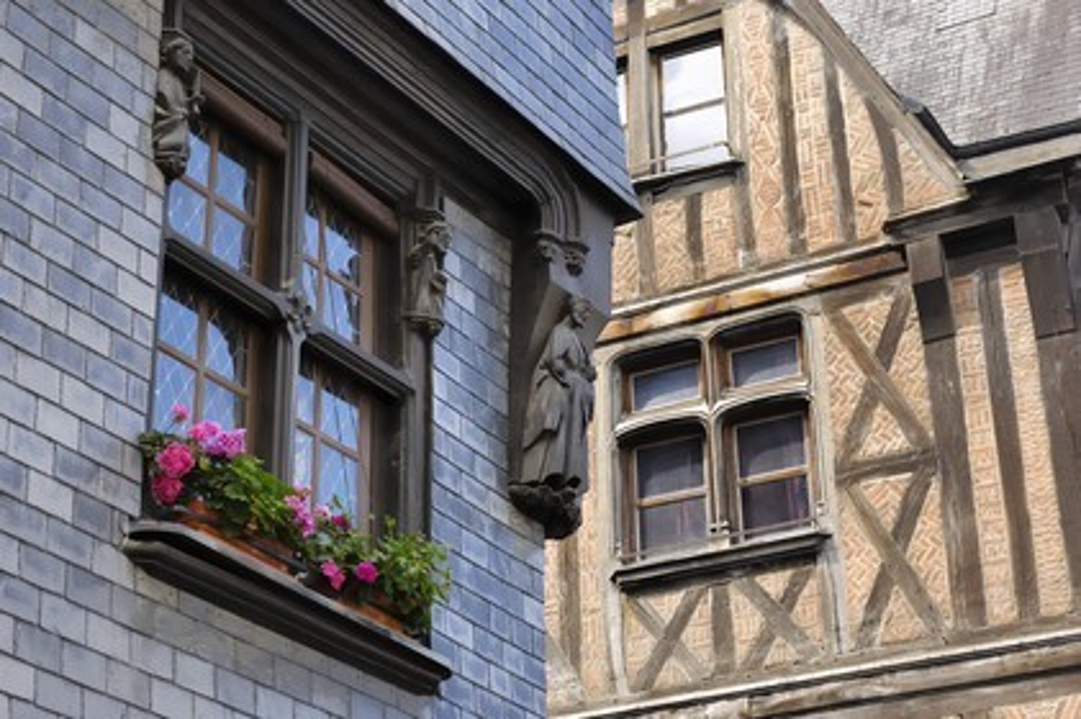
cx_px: 540
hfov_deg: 27.0
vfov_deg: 18.2
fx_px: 2250
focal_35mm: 75
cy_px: 360
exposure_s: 1/100
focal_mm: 50
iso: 100
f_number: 5.3
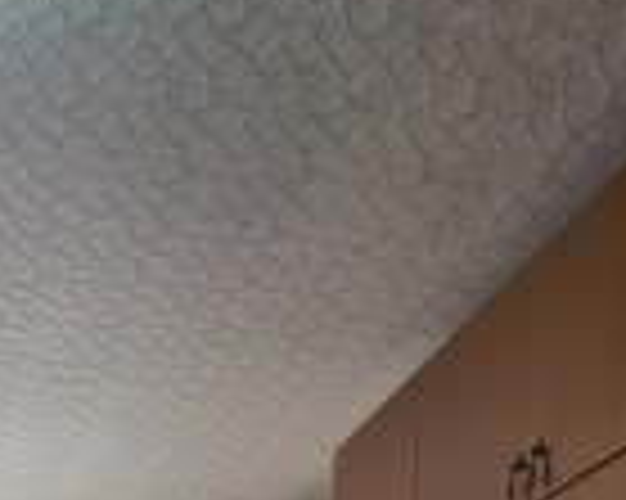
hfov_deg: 28.8
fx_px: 1055
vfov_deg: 18.3
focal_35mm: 57
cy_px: 986
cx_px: -117
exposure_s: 1/50
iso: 100
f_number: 2.2
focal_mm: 2.2
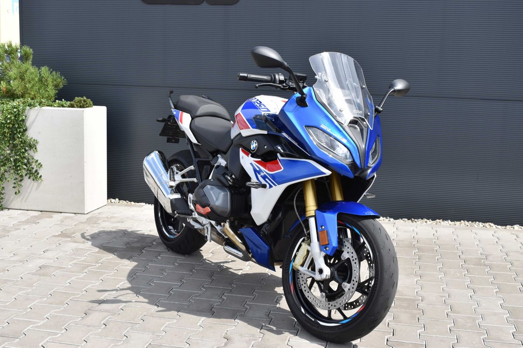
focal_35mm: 46
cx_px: 262
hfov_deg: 42.3
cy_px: 174
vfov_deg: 28.9
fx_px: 675
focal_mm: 31
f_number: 8
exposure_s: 1/500
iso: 200
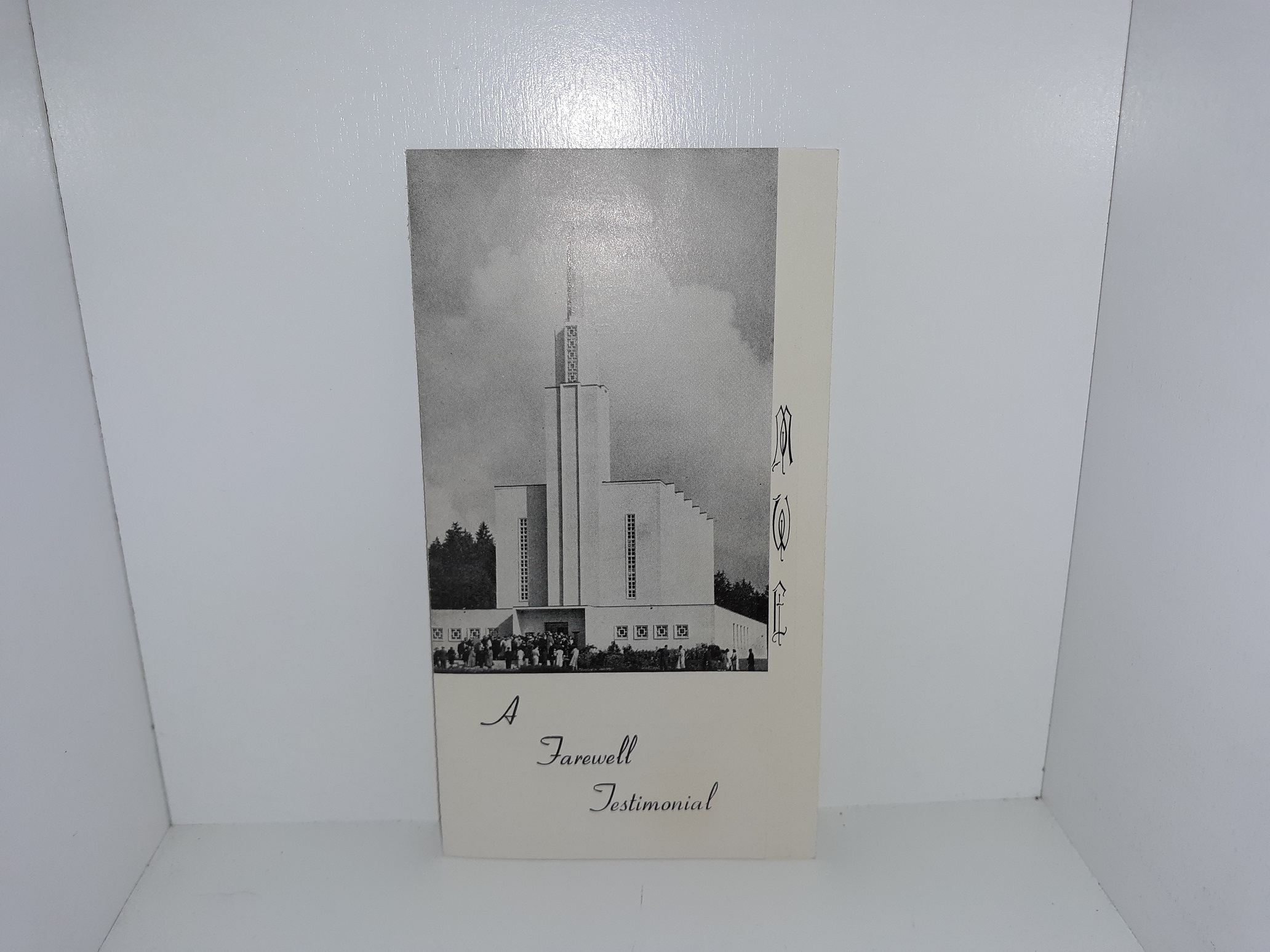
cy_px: 476
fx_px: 1027
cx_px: 635
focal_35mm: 28
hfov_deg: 63.4
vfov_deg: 49.7
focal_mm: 3.7
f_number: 1.7
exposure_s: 1/326
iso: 40
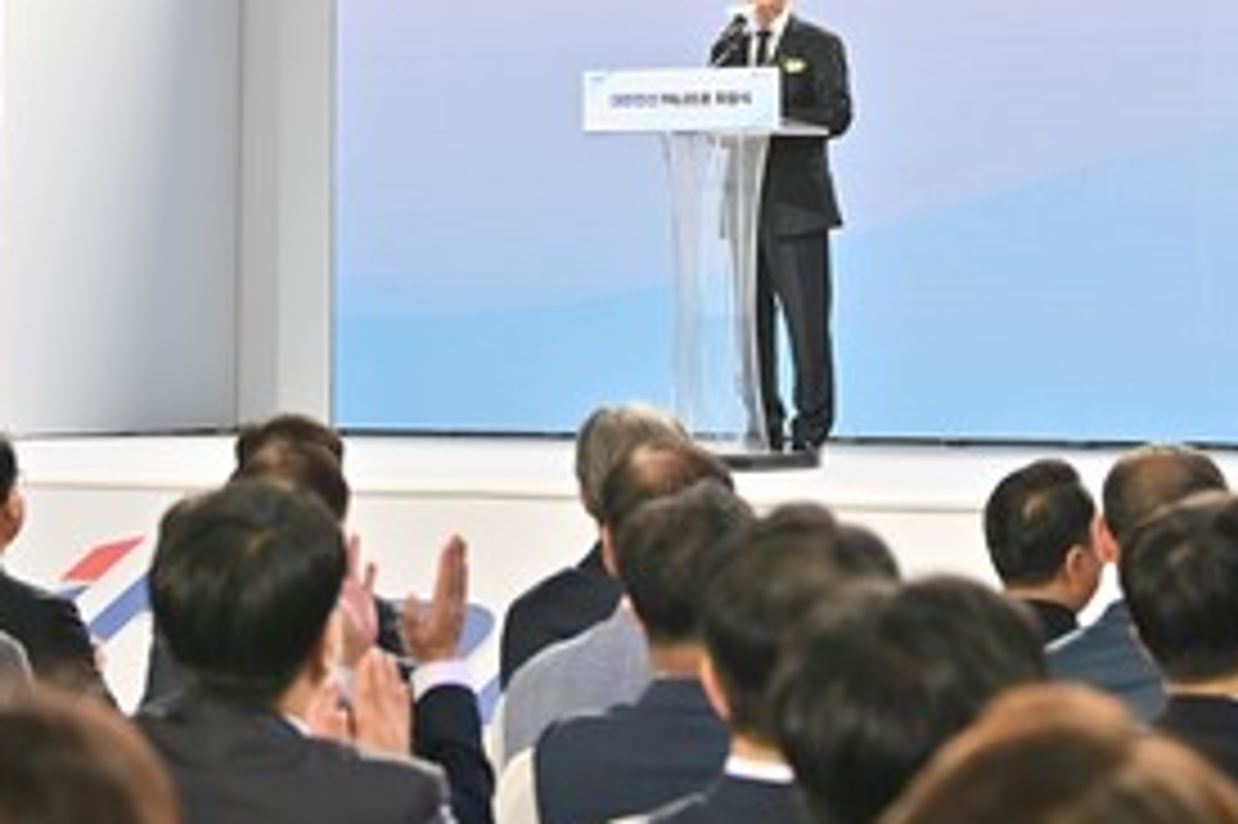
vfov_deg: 8.9
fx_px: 5258
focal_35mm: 153
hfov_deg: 13.4
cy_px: -50
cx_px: 450
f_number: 5
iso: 400
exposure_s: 1/200
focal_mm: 70
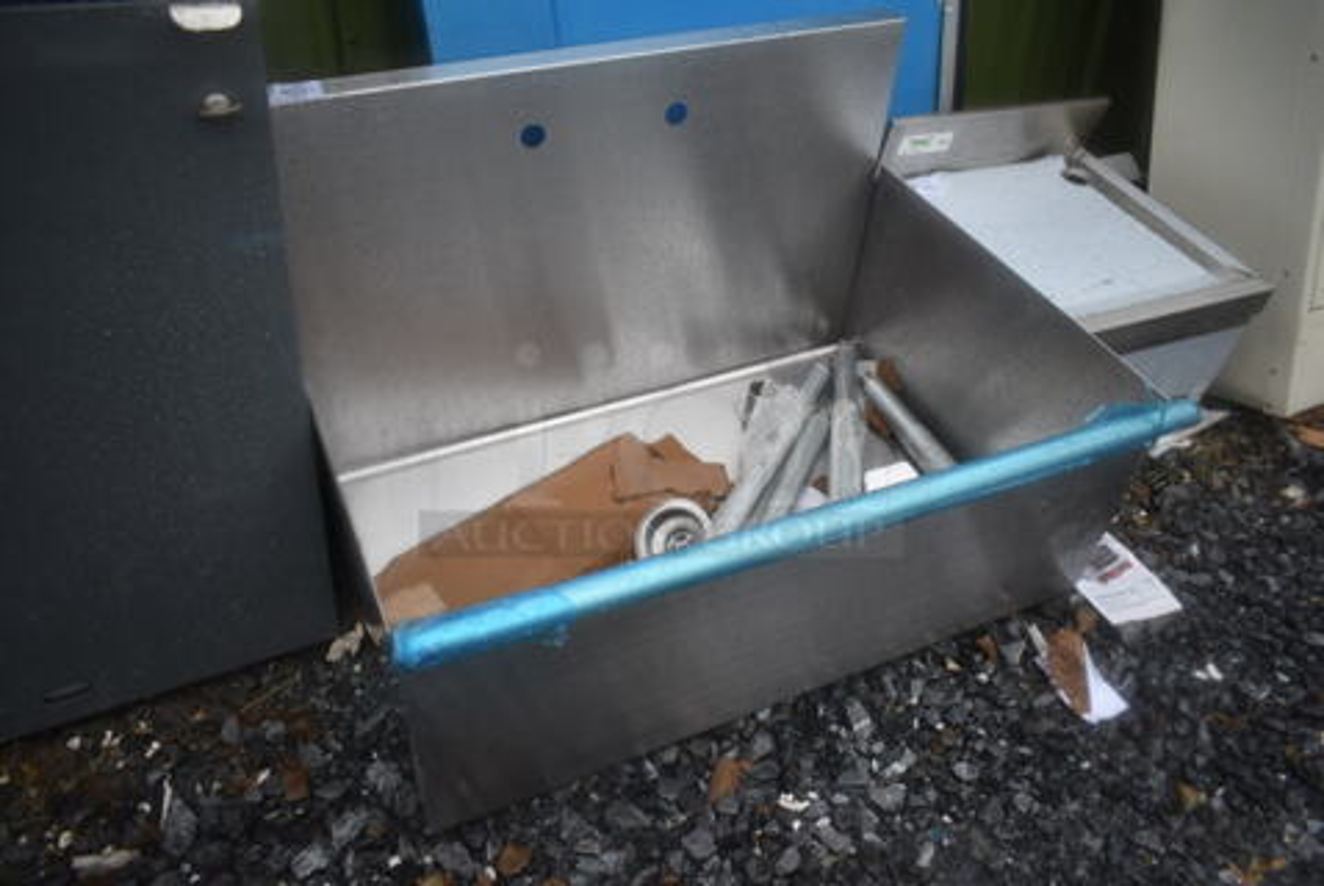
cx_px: 662
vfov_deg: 48.1
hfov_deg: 67.3
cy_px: 443
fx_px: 994
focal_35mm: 27
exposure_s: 1/125
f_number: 3.5
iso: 250
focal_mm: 18
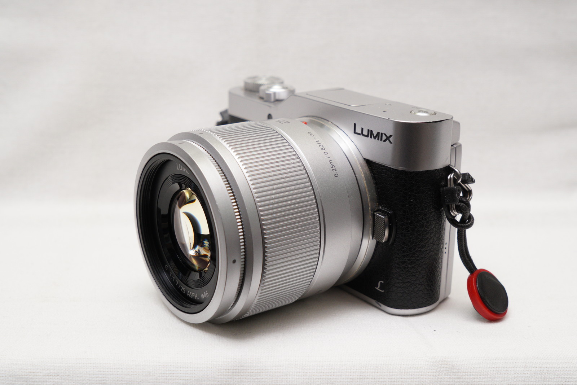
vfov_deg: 26.5
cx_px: 288
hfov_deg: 38.9
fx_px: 817
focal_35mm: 51
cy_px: 192
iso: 800
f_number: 8
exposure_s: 1/60
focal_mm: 34
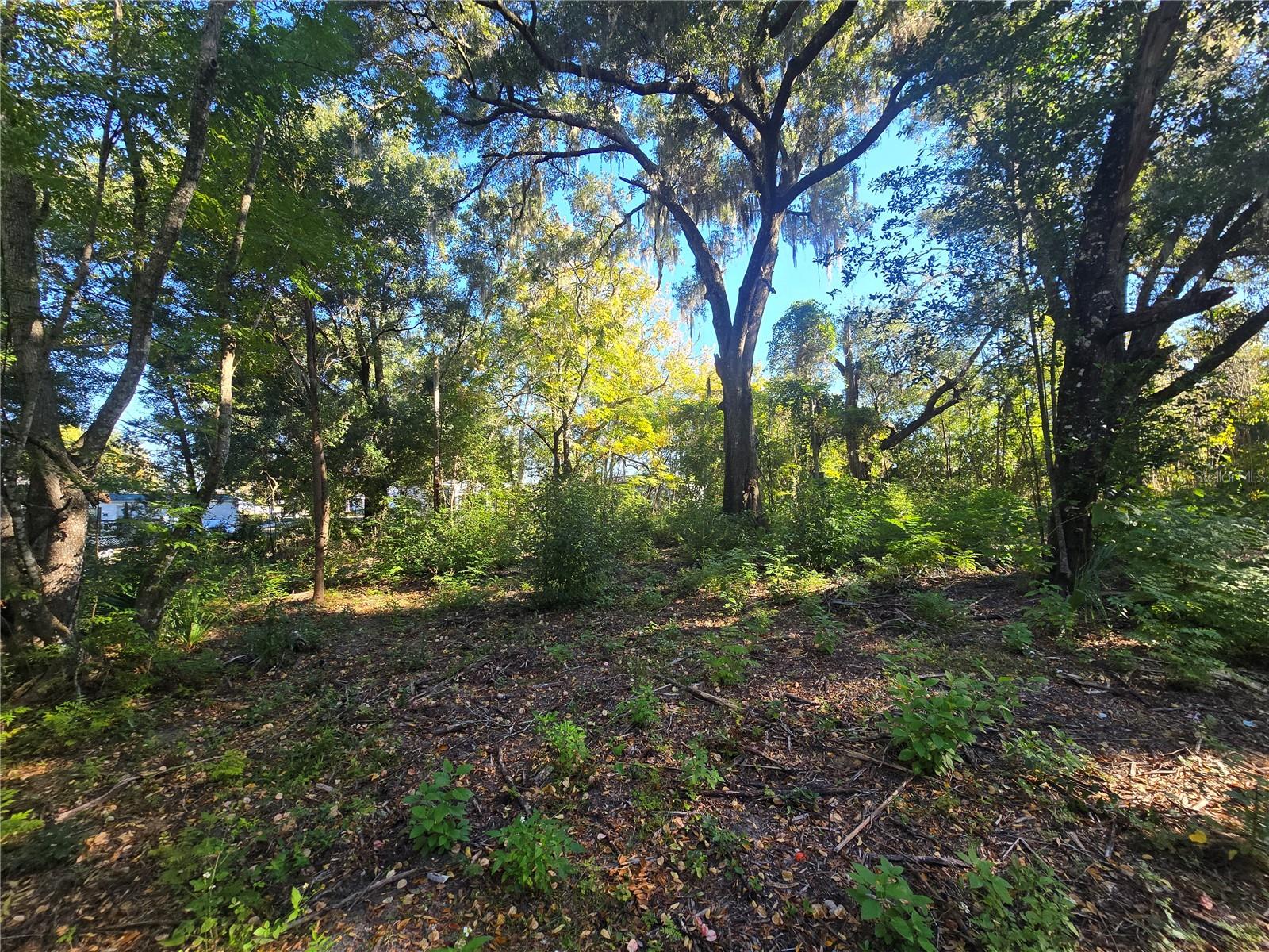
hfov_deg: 106.2
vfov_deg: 89.9
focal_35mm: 13
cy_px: 476
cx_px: 634
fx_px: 477
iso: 50
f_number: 2.2
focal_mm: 2.2
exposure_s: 1/227
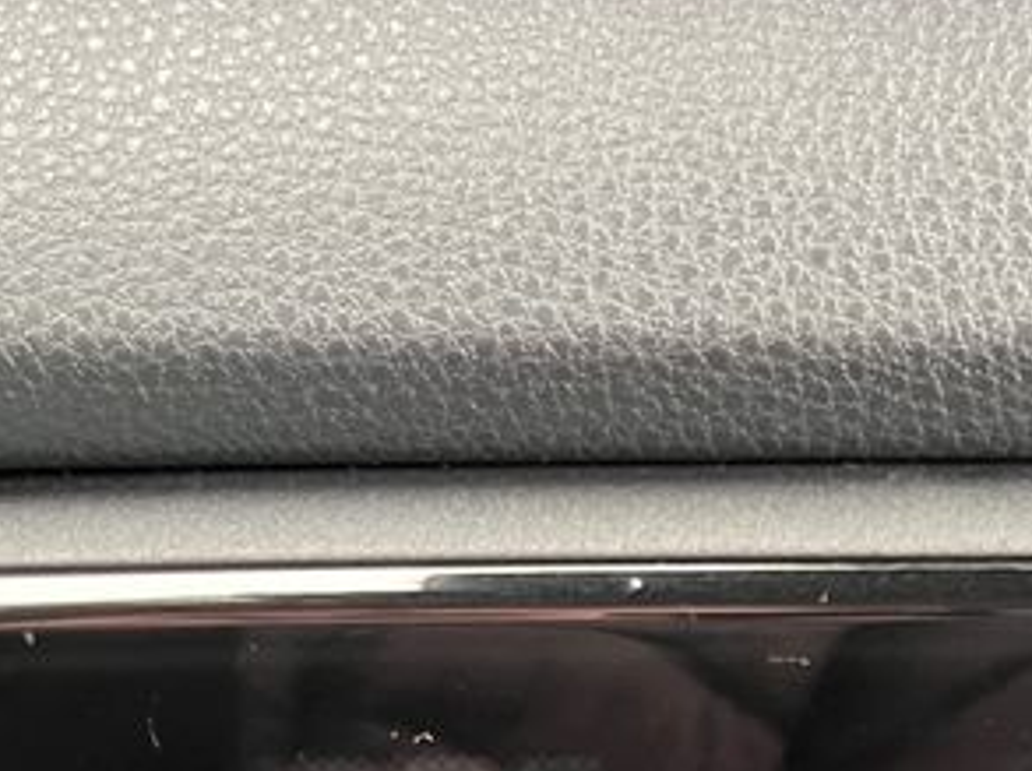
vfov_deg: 14.7
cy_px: 1253
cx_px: 1007
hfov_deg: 20.9
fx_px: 2710
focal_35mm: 91
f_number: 1.6
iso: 500
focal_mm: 5.1
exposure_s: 1/60
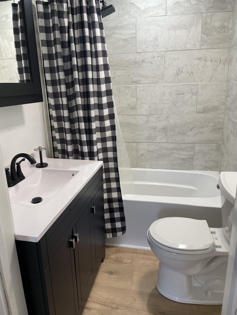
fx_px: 237
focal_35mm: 26
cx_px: 118
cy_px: 158
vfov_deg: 67.3
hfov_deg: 53.1
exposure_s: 1/60
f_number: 1.6
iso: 64
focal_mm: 4.2
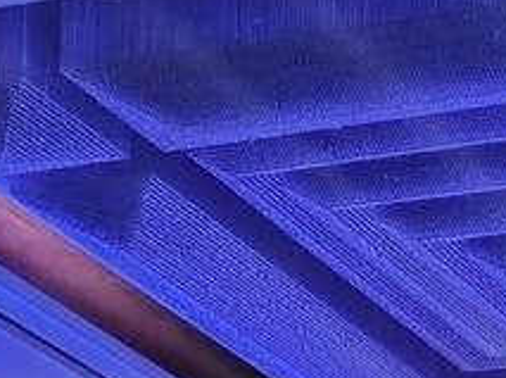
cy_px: 1001
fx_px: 2554
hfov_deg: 10.4
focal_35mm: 175
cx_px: 1014
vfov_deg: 7.7
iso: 125
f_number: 1.9
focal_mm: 5.52
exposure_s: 1/100
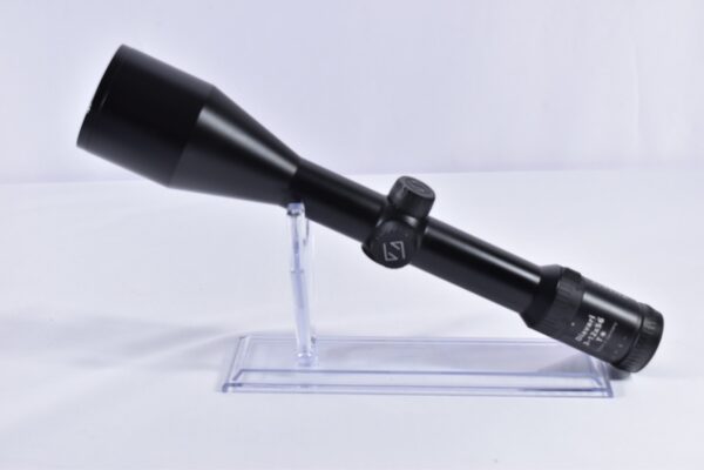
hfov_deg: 33.4
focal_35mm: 60
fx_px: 1173
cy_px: 235
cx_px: 352
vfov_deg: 22.6
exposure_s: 1/50
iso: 640
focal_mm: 40
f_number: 5
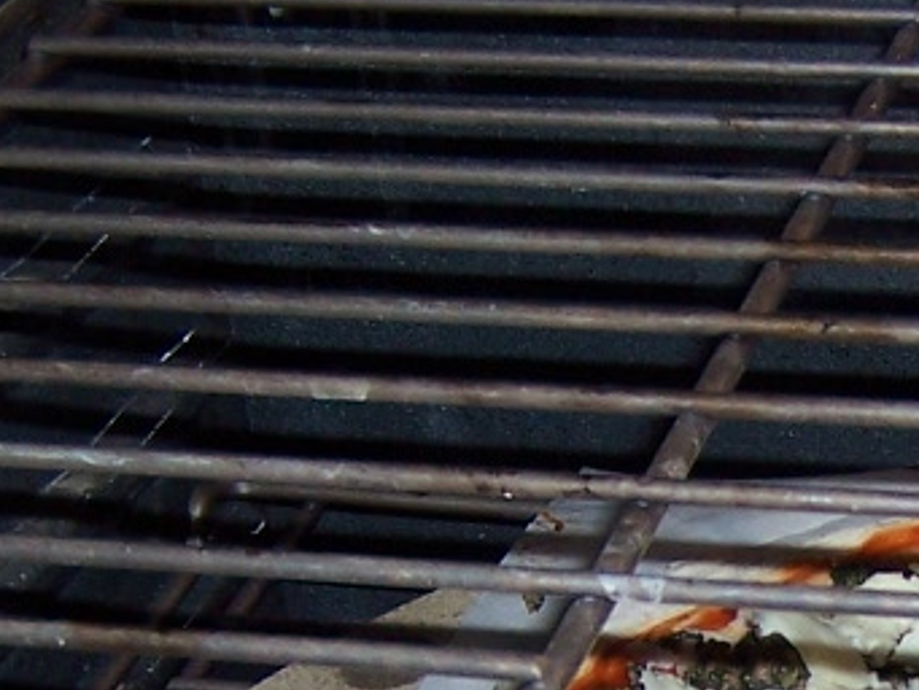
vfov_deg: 12.3
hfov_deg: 16.3
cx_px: 1086
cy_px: 957
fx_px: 3081
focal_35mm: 116
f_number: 2.8
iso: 80
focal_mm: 5.5
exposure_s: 1/60
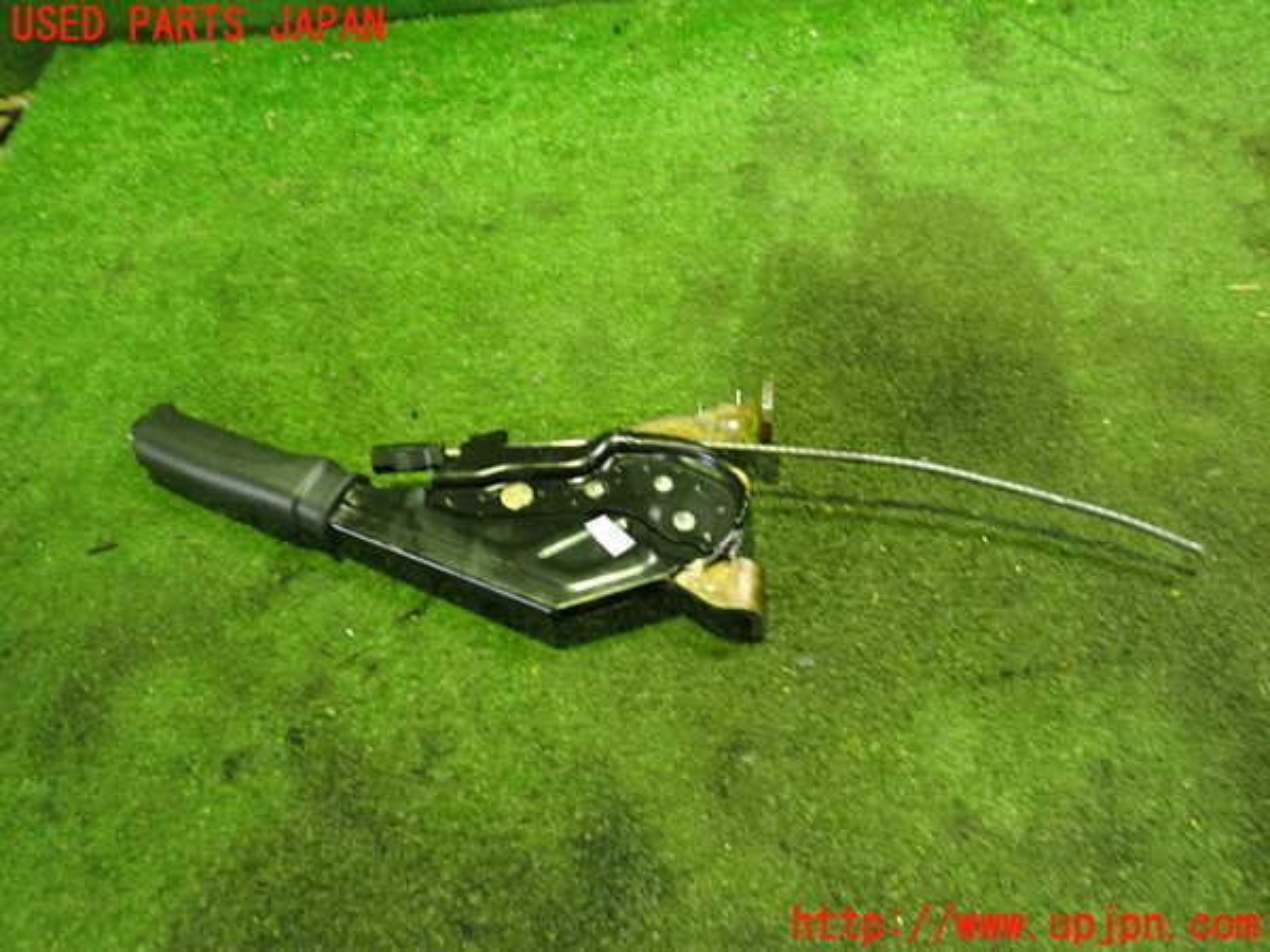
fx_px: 1101
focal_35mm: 30
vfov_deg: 46.8
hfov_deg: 60.0
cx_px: 635
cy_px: 476
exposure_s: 1/25
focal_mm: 5.4
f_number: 2.3
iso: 800
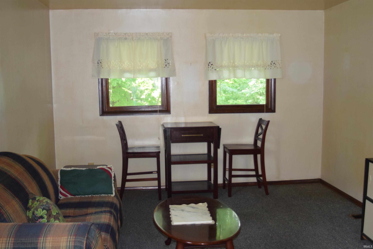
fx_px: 389
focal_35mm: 38
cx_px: 186
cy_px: 124
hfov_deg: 51.3
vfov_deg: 35.5
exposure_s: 1/60
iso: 1100
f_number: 3.8
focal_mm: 25
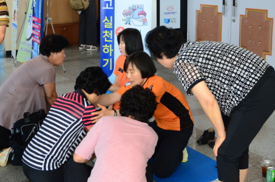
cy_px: 91
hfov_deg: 53.2
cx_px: 138
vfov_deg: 36.7
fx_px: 274
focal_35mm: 36
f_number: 5
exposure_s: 1/100
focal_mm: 24
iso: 1600
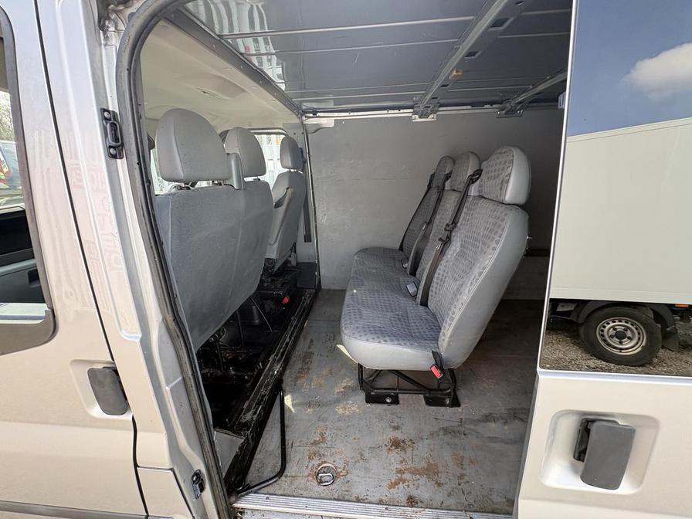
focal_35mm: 14
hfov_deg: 102.1
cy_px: 260
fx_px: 280
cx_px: 346
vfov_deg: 85.7
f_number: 2.2
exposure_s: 1/99
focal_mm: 2.22
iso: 125
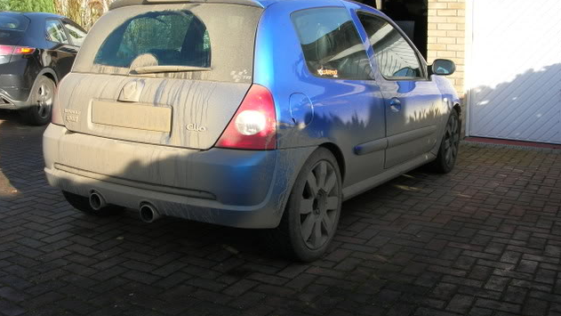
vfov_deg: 28.2
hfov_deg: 48.4
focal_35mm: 42
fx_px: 625
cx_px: 280
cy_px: 116
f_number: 4.8
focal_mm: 7.8
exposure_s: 1/182
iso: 64
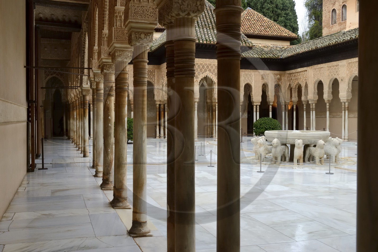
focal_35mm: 38
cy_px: 126
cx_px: 189
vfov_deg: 35.0
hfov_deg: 50.7
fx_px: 399
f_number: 9
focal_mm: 38
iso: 1600
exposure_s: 1/80
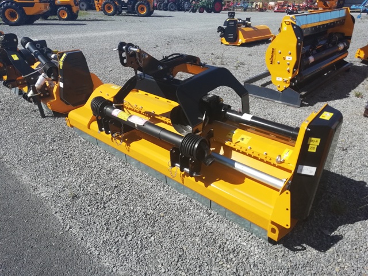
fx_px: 276
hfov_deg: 67.3
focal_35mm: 26
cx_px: 184
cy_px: 138
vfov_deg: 53.1
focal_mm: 3.46
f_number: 2.2
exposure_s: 1/1527
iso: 50
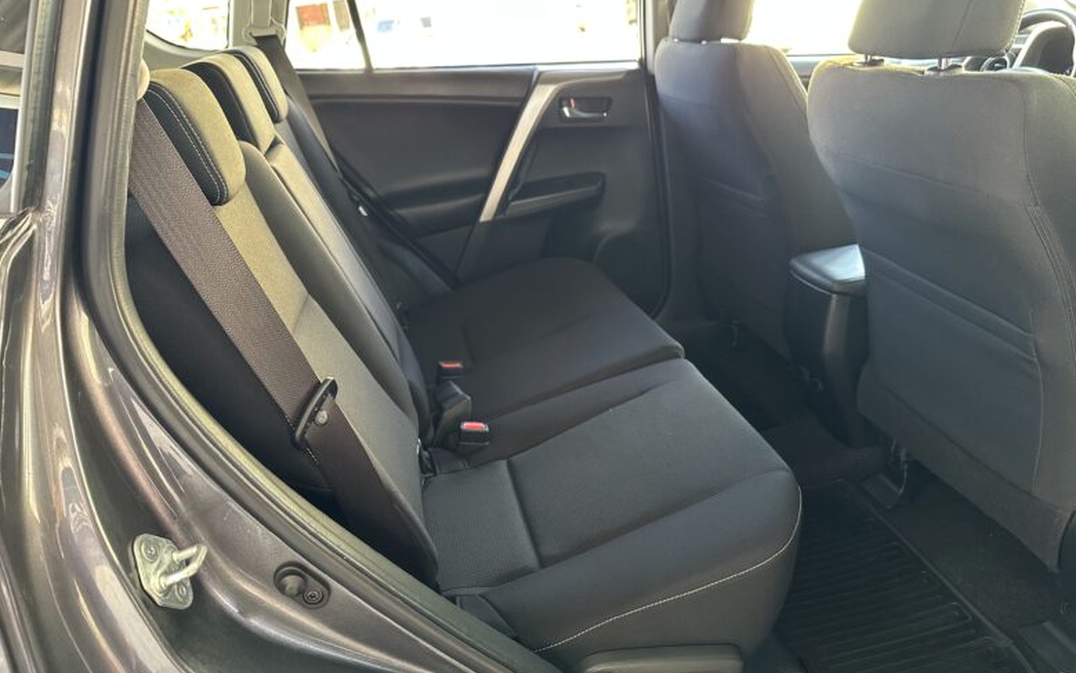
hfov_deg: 70.4
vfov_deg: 47.6
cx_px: 529
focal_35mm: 26
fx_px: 762
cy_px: 363
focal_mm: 6.86
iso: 320
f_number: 1.78
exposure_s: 1/60
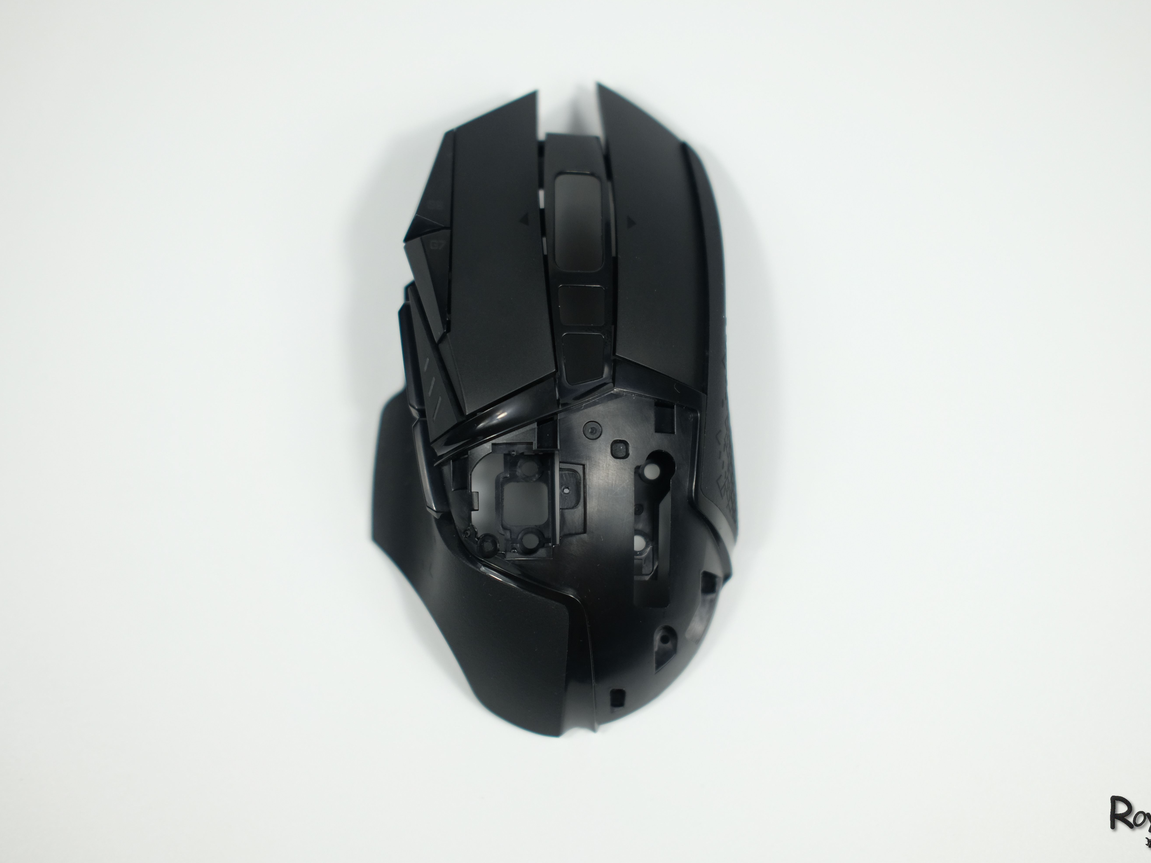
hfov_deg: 33.2
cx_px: 586
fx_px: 1929
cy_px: 431
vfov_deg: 25.2
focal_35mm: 58
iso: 400
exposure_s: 1/400
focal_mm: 35
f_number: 2
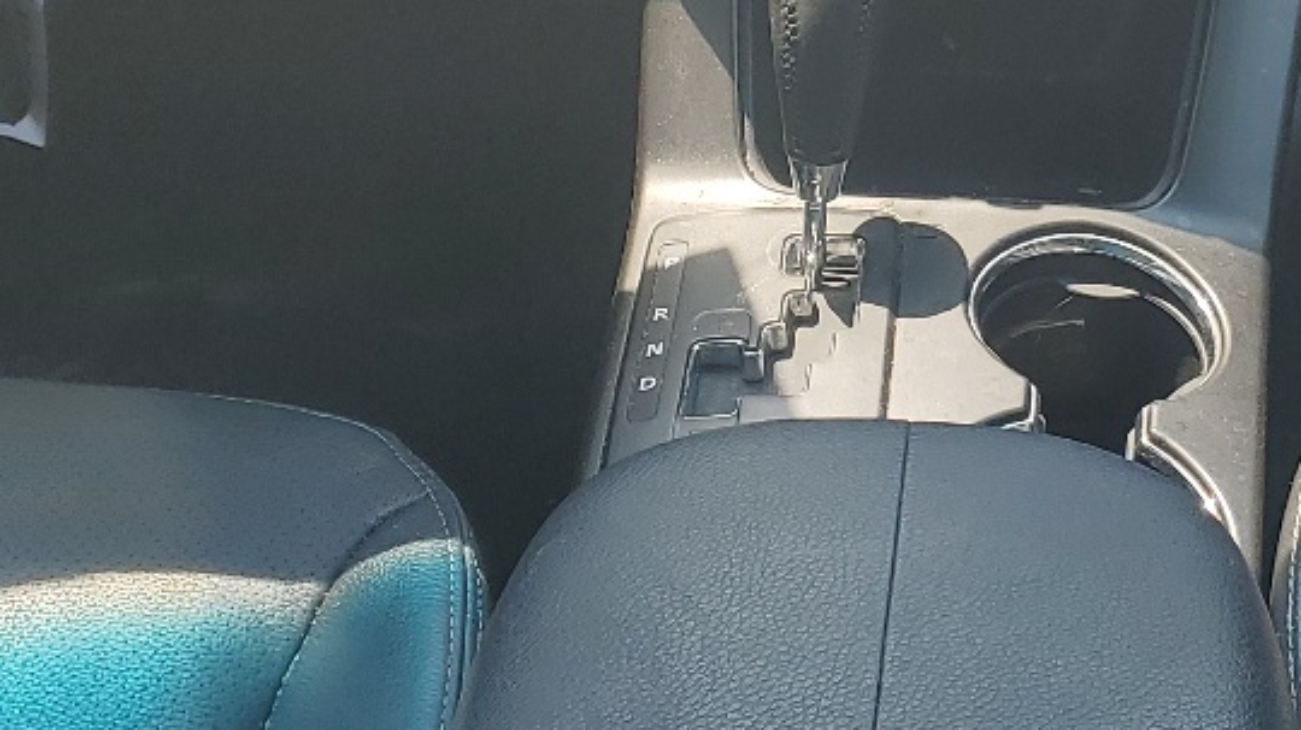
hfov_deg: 25.1
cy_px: -82
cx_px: 954
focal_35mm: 84
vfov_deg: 14.0
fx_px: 2896
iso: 50
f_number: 1.5
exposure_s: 1/714
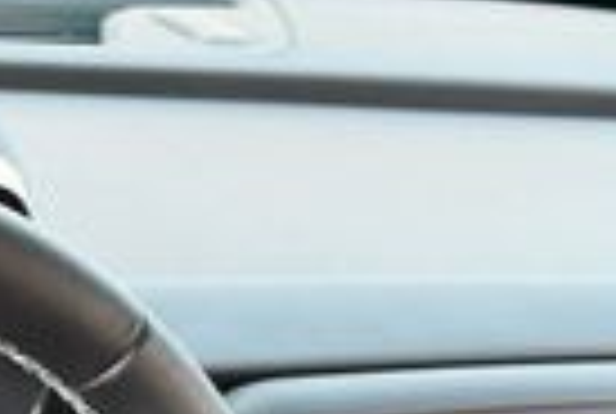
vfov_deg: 7.0
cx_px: -121
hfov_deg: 10.8
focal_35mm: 187
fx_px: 3207
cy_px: 927
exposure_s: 1/125
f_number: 3.8
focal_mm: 20
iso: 1000
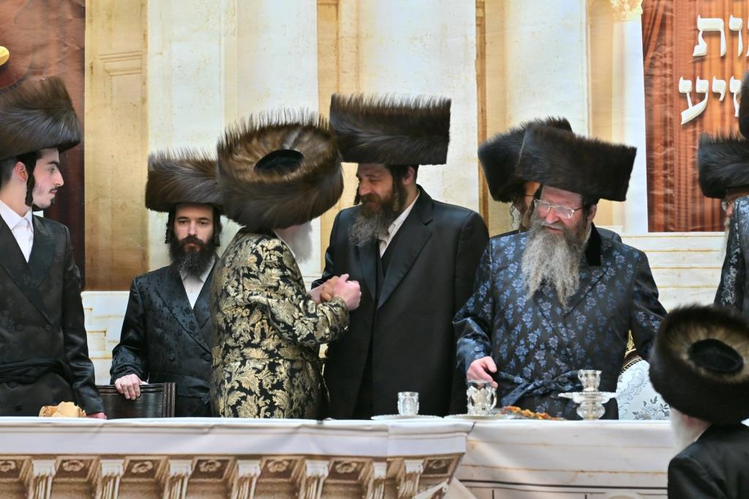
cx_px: 374
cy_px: 250
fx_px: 6239
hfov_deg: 6.9
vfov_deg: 4.6
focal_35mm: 300
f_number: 4
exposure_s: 1/200
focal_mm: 200
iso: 400
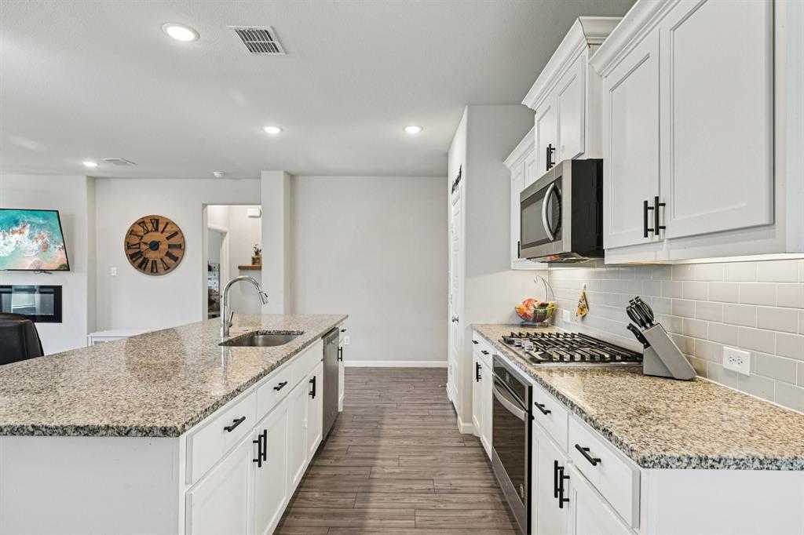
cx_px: 402
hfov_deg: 88.5
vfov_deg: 65.9
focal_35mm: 18
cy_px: 268
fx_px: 413
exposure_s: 1/20
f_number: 8
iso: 400
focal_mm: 18.5
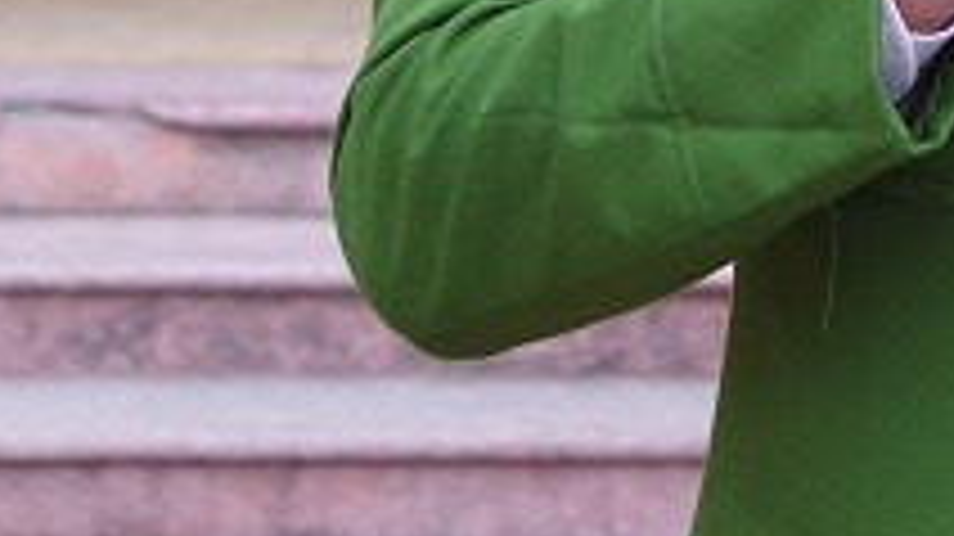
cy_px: -716
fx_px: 9001
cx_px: 774
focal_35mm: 356
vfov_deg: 3.4
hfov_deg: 6.1
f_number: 5.6
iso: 800
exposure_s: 1/60
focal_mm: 50
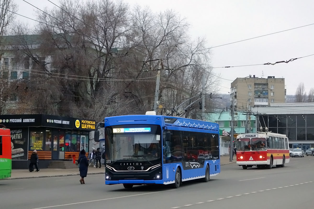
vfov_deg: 21.2
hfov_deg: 31.4
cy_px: 104
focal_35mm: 64
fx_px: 558
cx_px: 157
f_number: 4
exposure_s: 1/500
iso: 400
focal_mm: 23.82
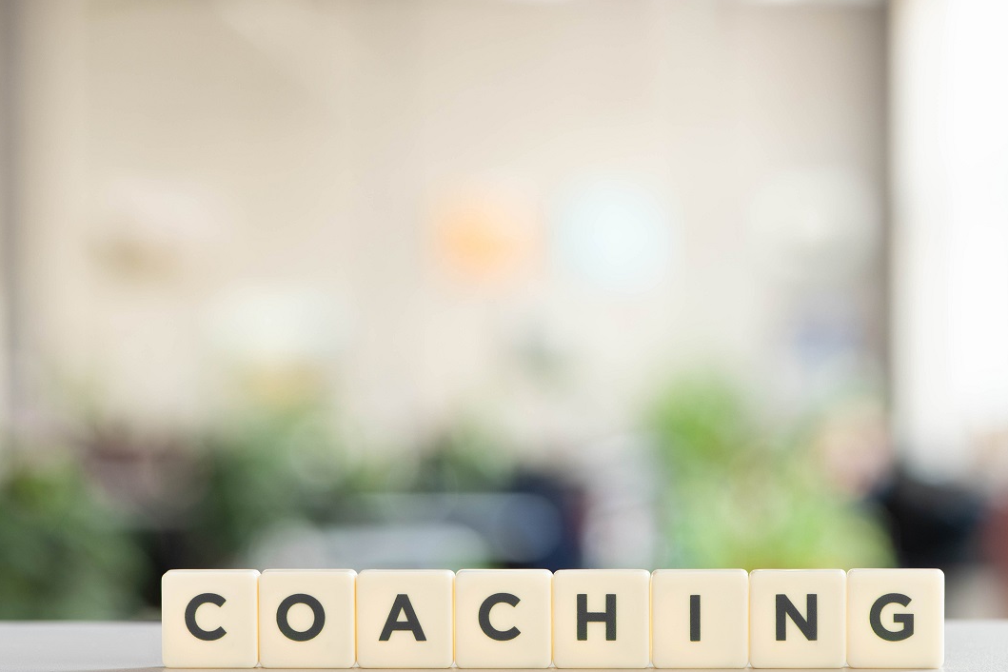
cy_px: 365
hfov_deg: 17.2
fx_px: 3332
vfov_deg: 11.5
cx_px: 565
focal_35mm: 119
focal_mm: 105
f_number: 9
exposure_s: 1/2
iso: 320
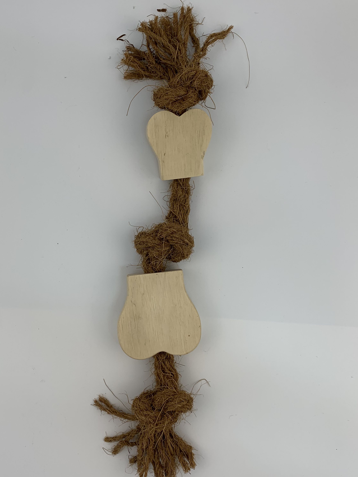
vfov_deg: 52.6
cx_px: 145
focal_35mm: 35
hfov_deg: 40.5
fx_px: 483
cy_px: 255
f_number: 1.8
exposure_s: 1/200
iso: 25
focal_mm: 4.25
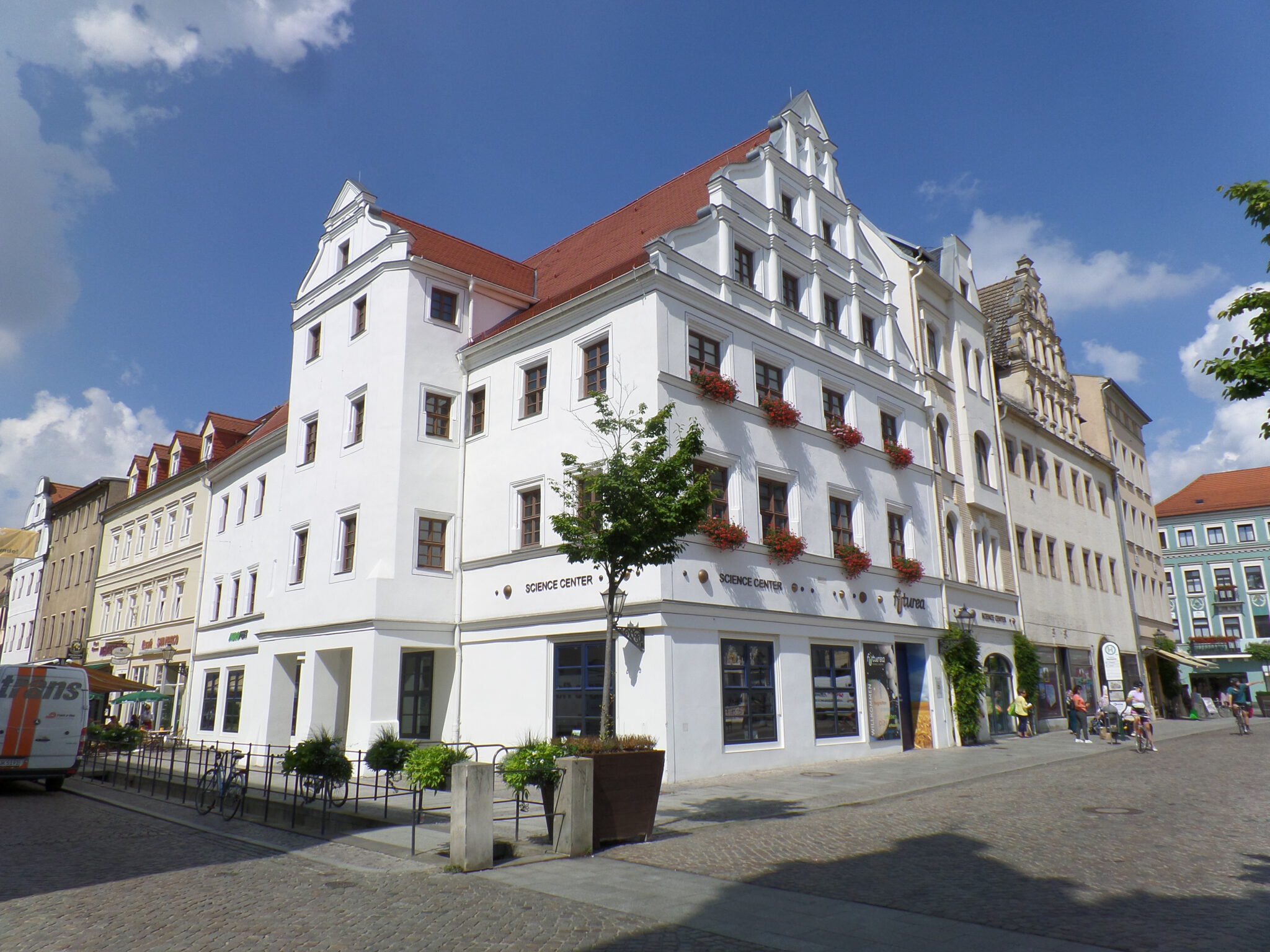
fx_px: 844
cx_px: 635
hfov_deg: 73.9
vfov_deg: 58.9
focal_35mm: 23
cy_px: 476
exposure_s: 1/1000
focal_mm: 4.1
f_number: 4.5
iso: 100
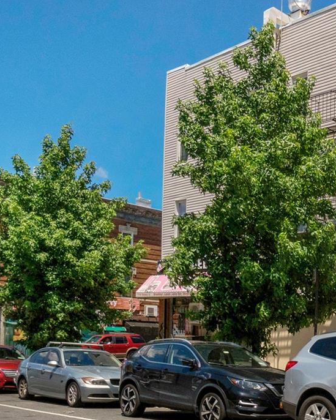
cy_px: 309
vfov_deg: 42.6
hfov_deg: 28.9
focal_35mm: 42
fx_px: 522
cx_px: 439
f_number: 9
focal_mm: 10
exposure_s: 1/2500
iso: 800
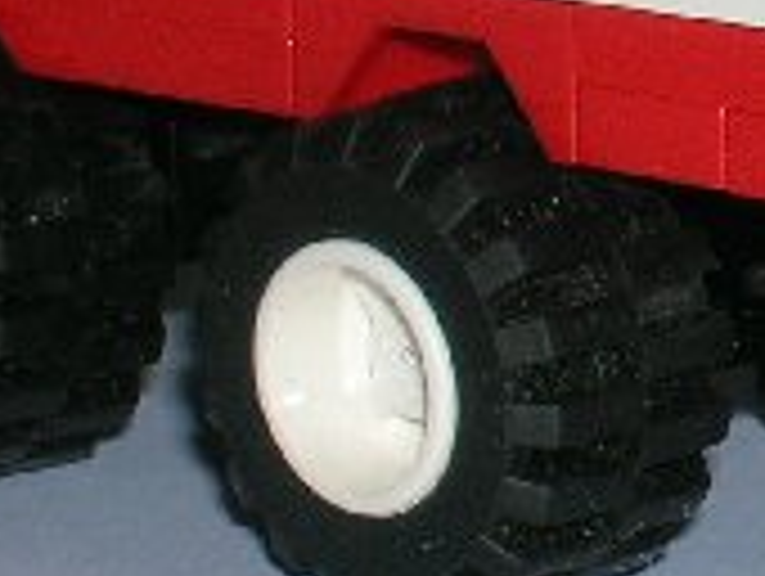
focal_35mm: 338
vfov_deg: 4.4
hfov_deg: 5.8
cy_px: 34
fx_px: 7480
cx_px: 1206
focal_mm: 12.3
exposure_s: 1/60.1
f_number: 6.7
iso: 50
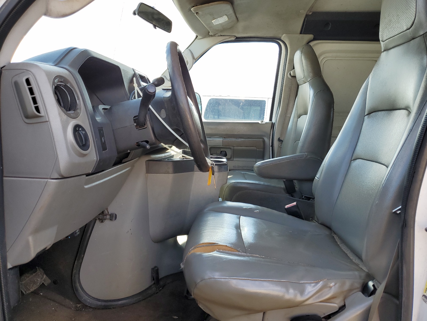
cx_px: 214
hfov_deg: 67.3
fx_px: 321
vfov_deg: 53.1
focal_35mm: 26
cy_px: 160
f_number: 1.5
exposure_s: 1/370
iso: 50
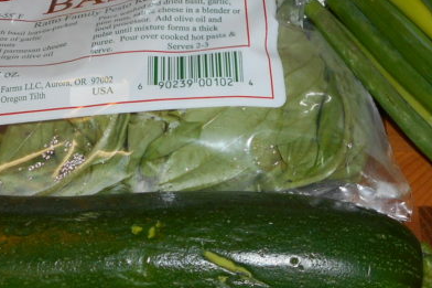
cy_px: -12
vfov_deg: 19.3
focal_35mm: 68
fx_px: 816
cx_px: 257
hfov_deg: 29.6
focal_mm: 4.5
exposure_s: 1/25
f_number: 3.7
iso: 80
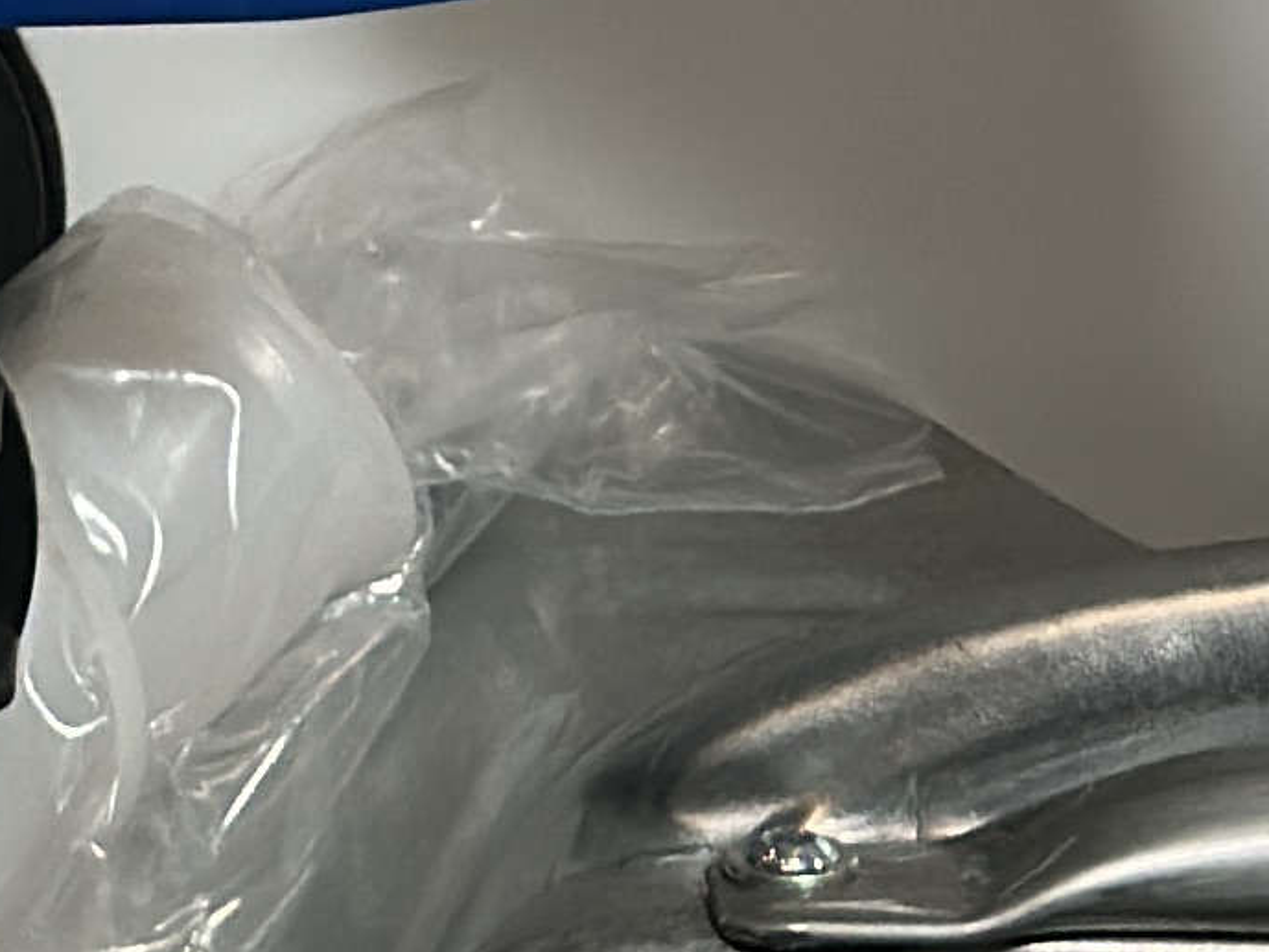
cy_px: -1724
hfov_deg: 7.0
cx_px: -247
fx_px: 10303
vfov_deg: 5.1
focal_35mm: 281
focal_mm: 6.86
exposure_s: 1/50
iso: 80
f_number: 1.78
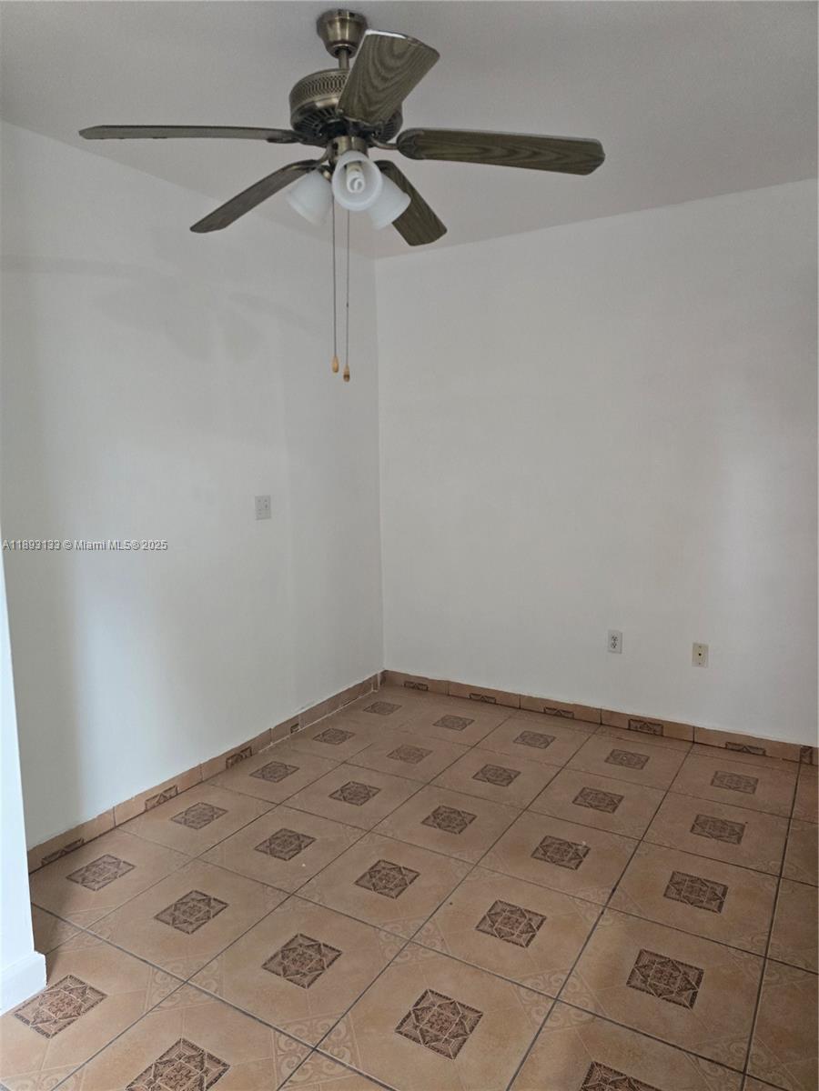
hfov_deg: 58.9
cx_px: 410
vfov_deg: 73.9
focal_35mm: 23
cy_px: 546
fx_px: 726
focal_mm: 6.3
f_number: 1.7
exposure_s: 1/120
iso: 800
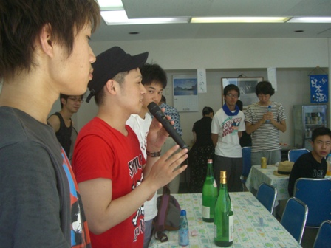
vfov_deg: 37.7
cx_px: 166
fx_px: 363
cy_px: 124
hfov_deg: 49.0
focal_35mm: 38
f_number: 2.8
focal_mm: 7.9
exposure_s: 1/160
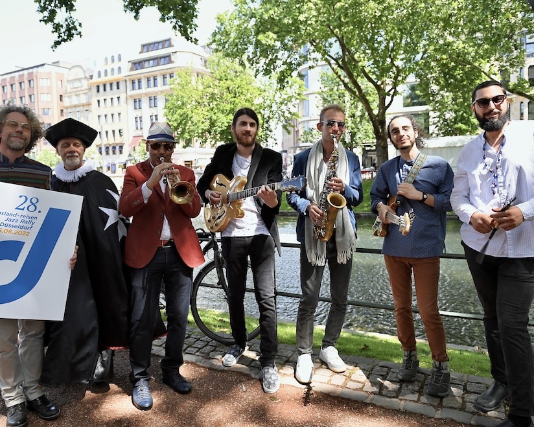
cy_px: 208
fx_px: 442
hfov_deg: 62.1
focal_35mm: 28
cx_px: 242
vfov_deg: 51.5
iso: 100
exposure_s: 1/125
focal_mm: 24
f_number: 3.2
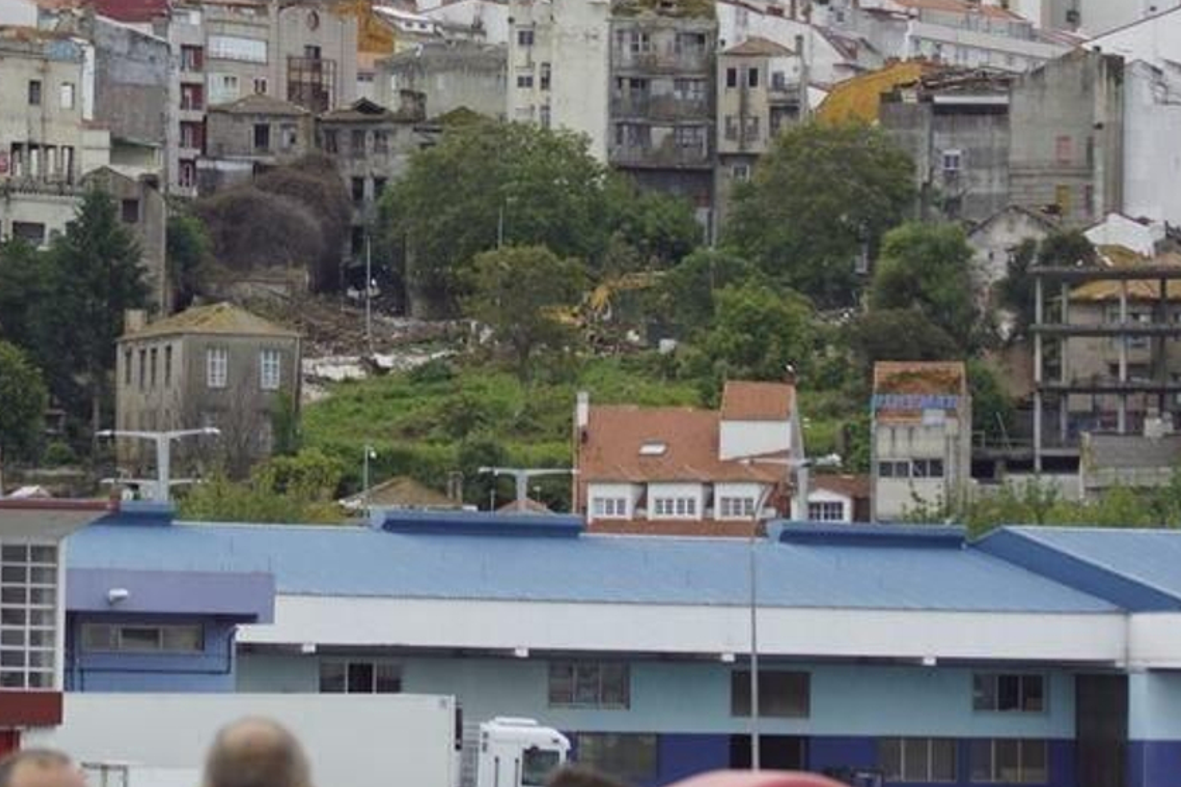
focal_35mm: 215
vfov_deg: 6.4
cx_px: 75
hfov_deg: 9.5
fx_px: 7051
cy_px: 125
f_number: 6.3
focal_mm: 75
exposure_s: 1/250
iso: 100
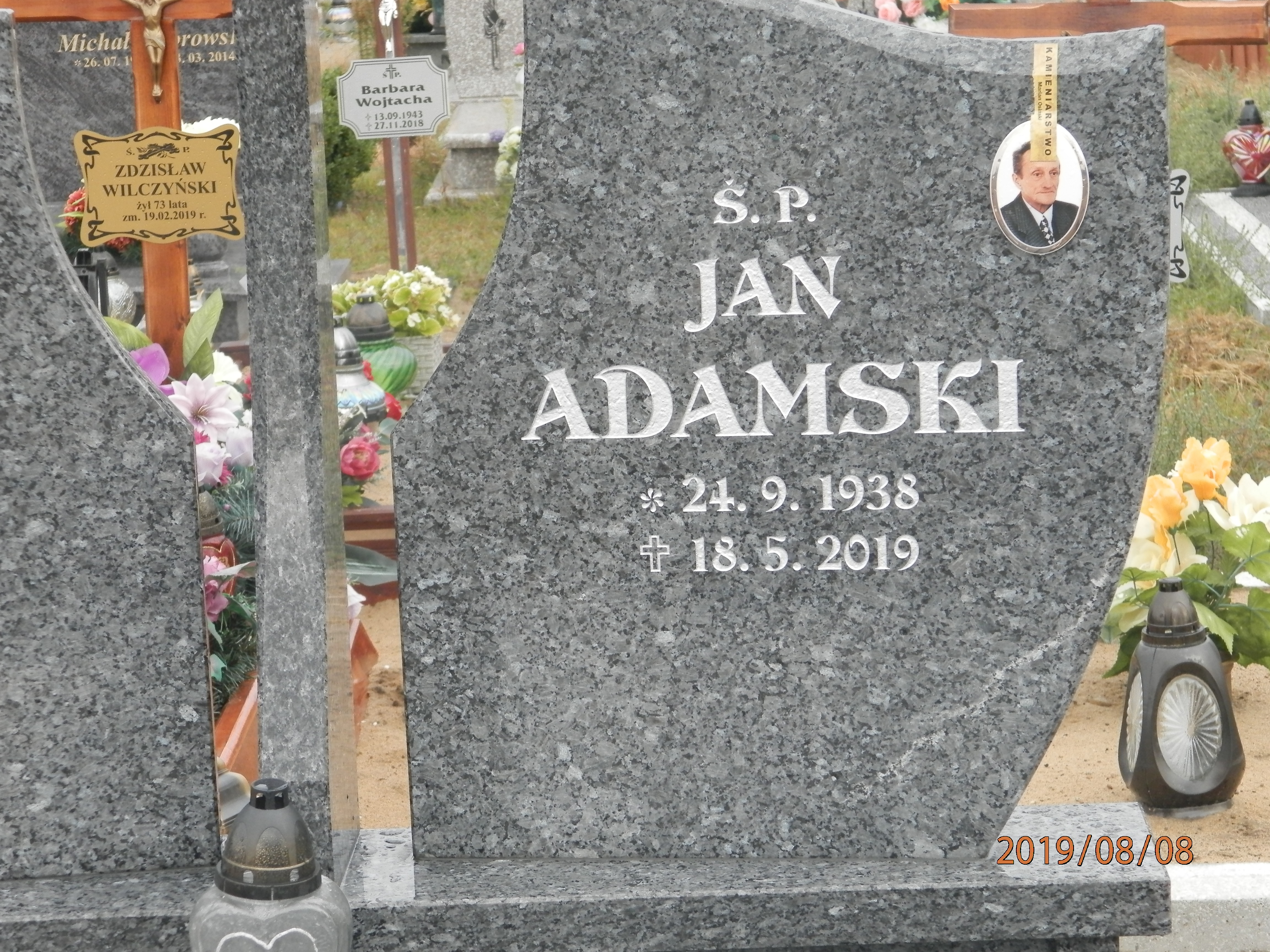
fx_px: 3889
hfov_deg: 18.5
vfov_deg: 14.0
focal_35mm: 106
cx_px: 635
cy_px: 476
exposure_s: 1/160
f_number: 4.5
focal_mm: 19
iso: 200
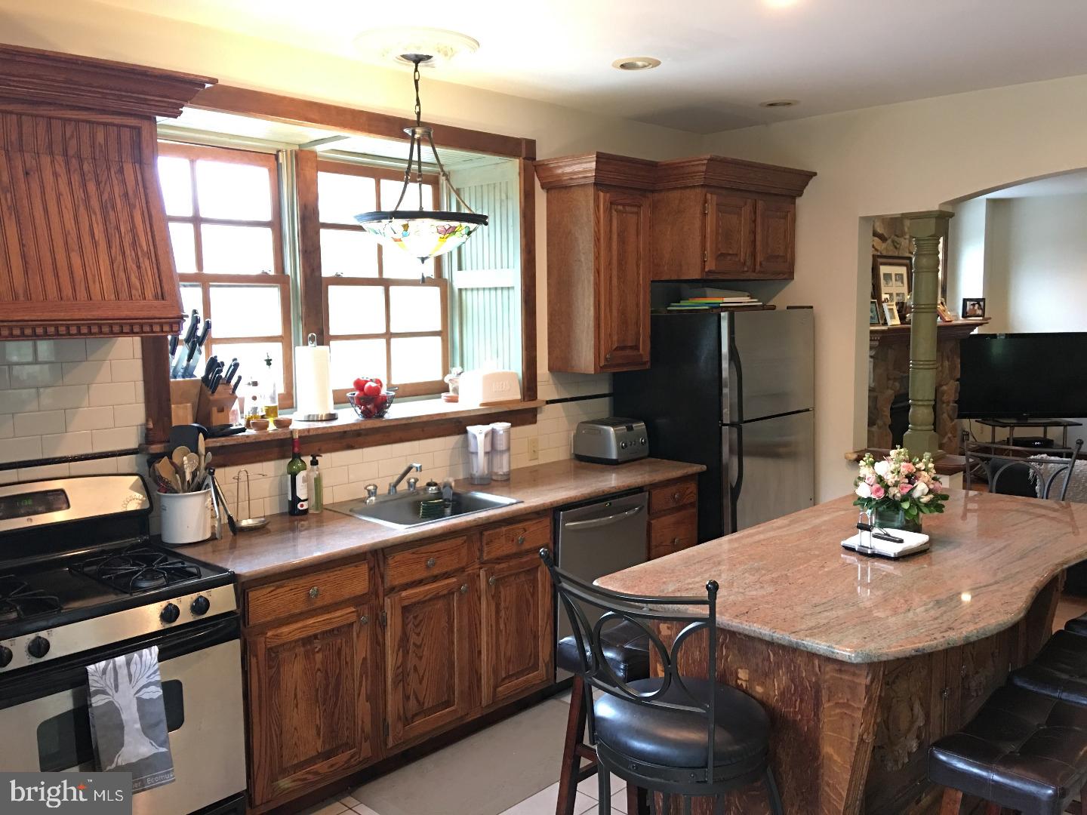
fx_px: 911
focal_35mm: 29
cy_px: 408
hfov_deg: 61.7
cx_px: 544
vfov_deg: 48.2
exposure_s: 1/10
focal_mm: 4.15
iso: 100
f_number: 2.2
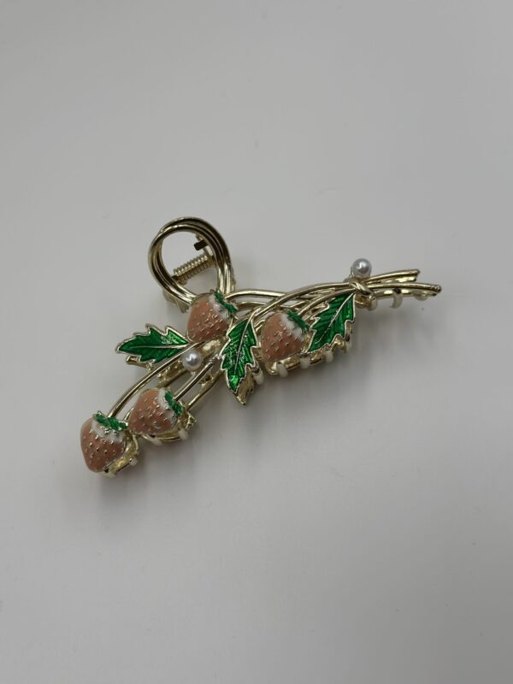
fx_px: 948
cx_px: 256
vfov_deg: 39.7
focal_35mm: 48
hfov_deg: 30.3
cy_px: 342
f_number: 1.78
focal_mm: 6.86
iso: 100
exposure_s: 1/2890
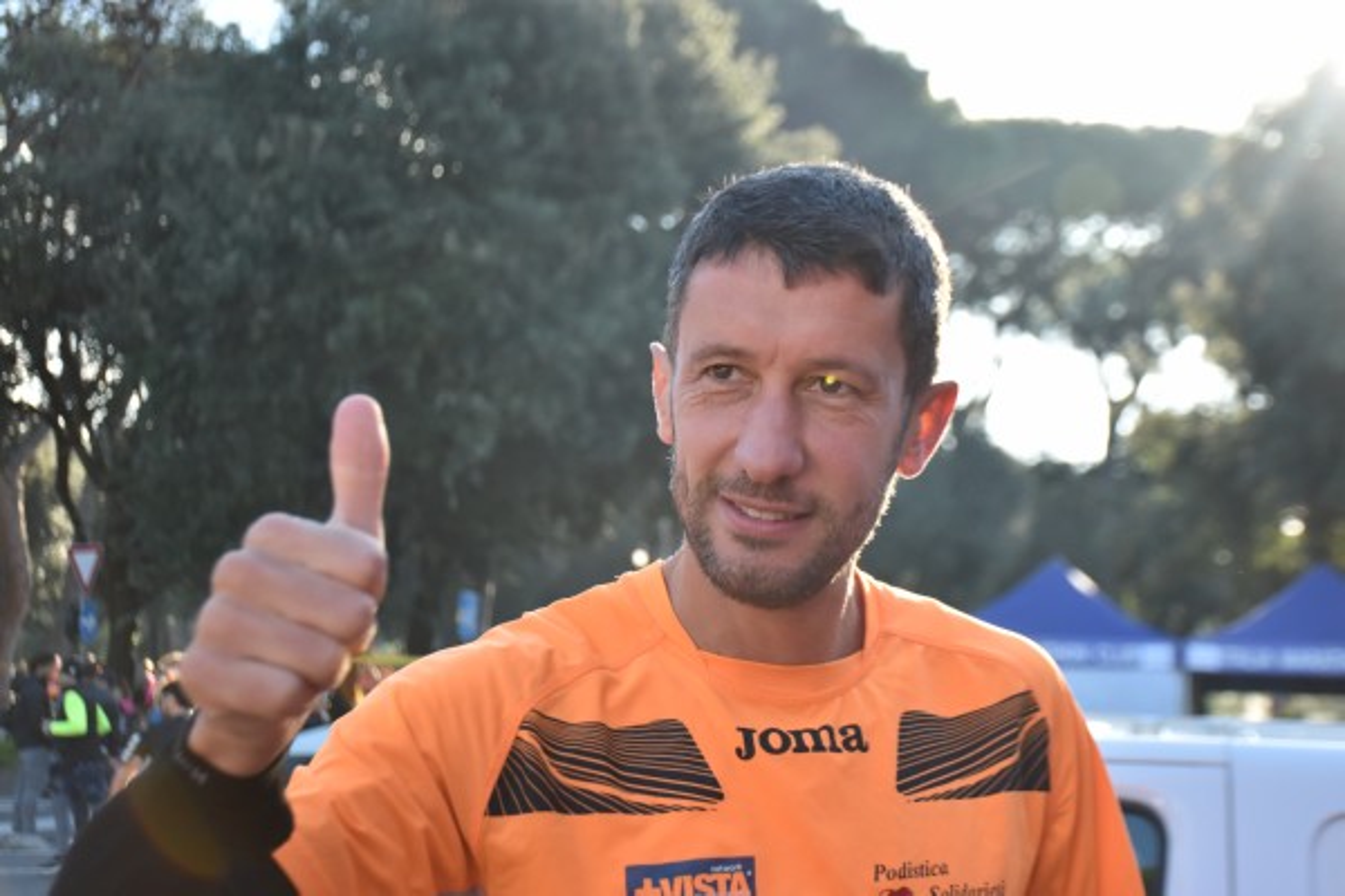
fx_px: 2241
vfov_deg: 22.6
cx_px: 672
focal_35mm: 60
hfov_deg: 33.4
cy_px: 448
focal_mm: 40
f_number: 4.5
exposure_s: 1/800
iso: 720
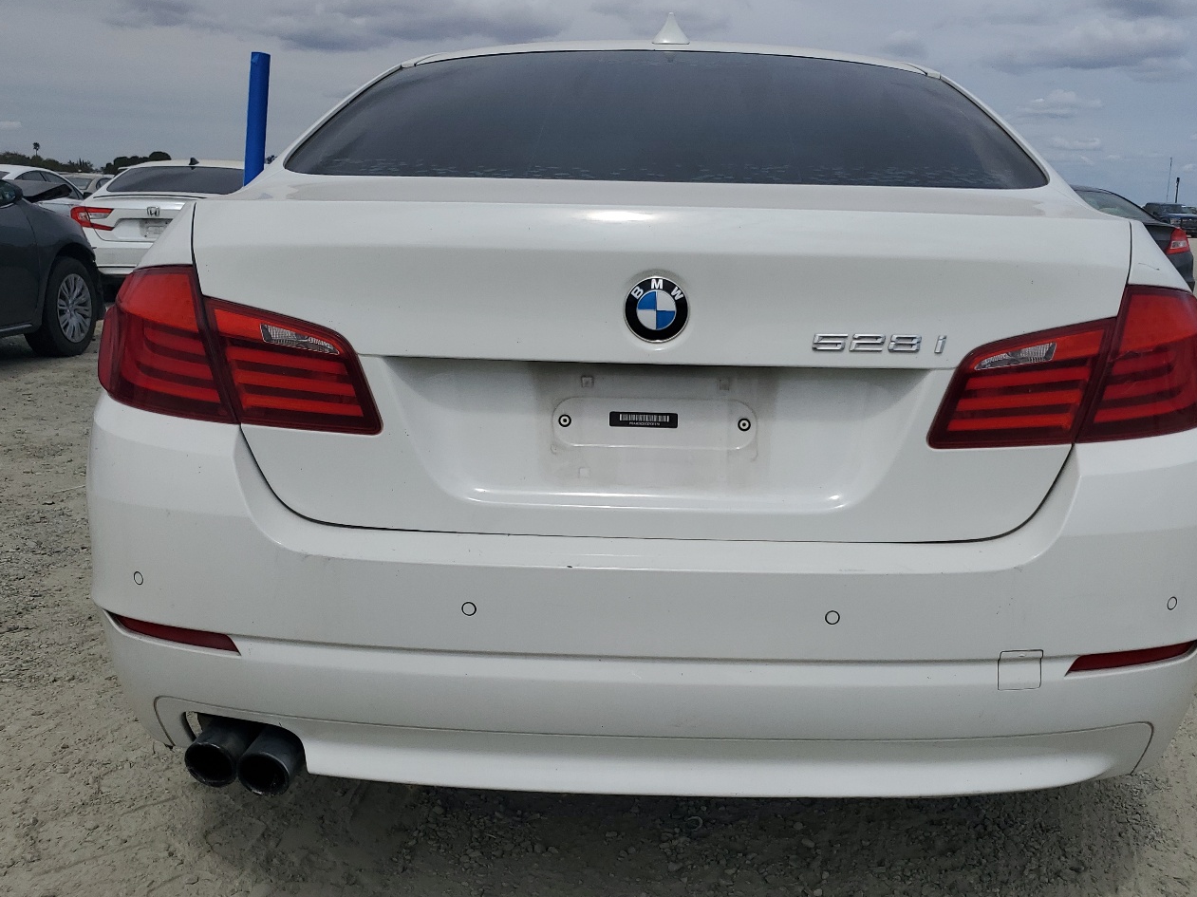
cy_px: 421
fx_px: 1141
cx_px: 661
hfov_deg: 55.3
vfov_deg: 42.9
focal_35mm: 33
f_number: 1.5
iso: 52
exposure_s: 1/10000
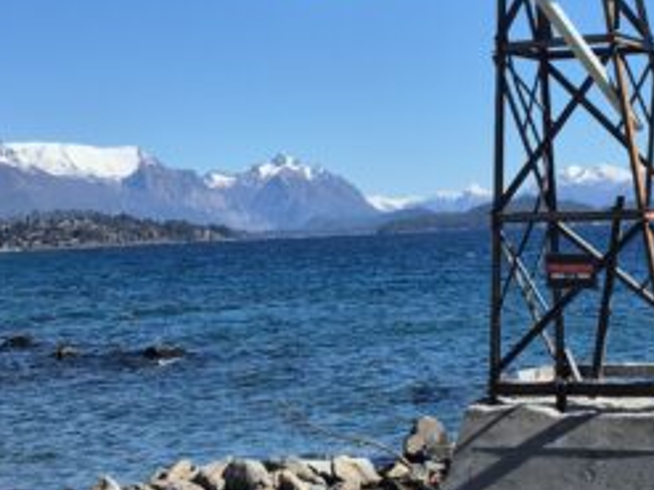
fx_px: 1265
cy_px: -29
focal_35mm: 67
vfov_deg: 21.0
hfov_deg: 28.5
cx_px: 500
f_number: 1.8
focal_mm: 5.4
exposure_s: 1/2064
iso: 25
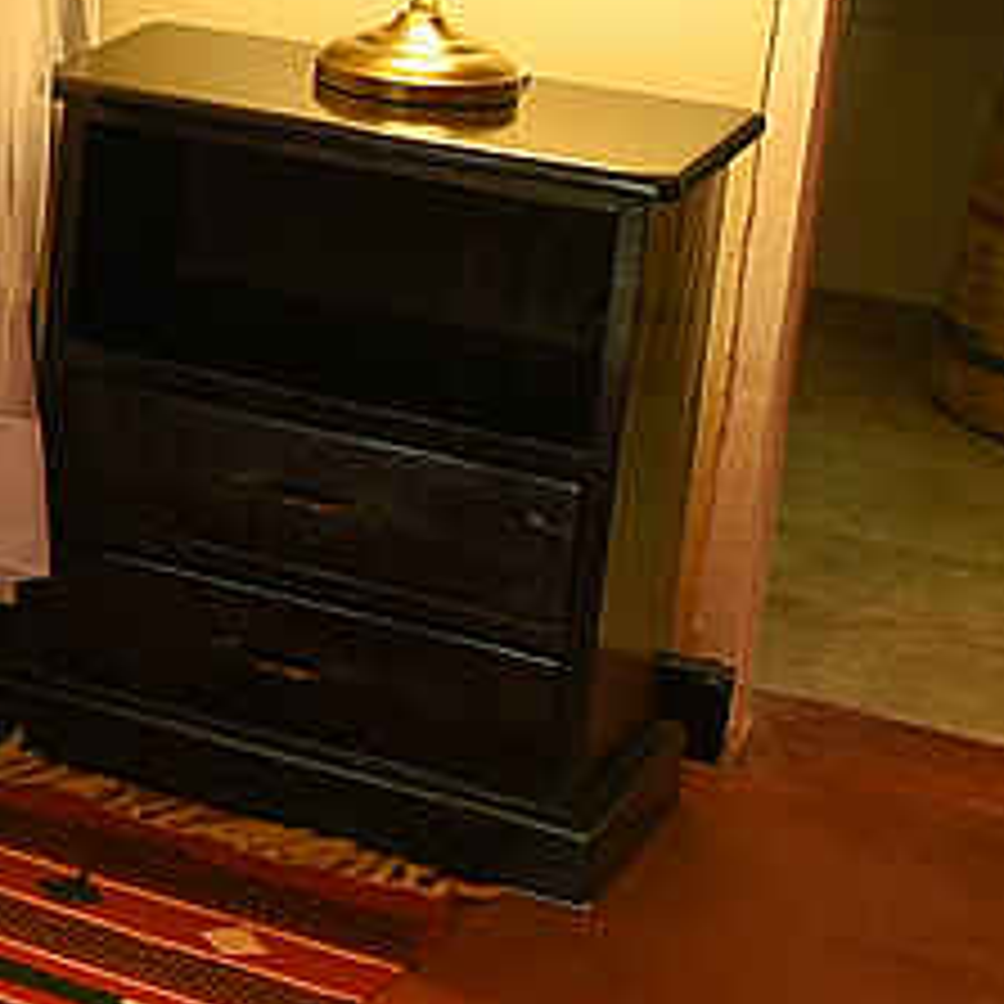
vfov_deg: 14.6
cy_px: -187
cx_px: -1877
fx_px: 3806
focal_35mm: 116
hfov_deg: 10.9
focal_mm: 19
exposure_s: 1/20
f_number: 2.8
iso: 200
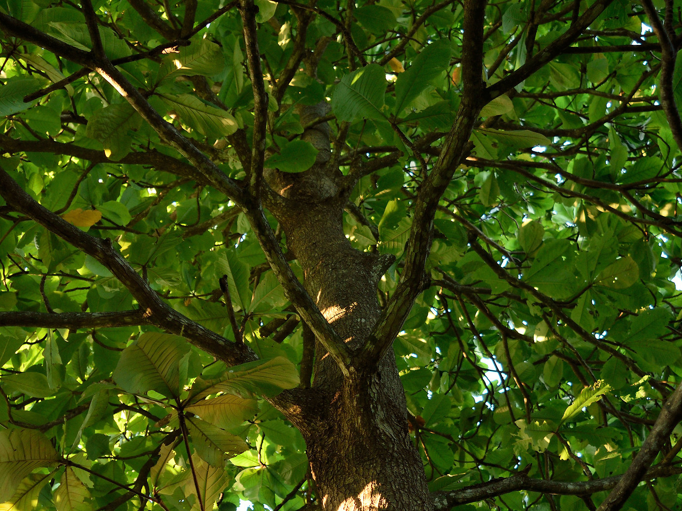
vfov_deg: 31.6
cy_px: 382
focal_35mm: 45
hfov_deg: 42.1
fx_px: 886
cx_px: 323
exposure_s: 1/40
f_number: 3.5
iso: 400
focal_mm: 18
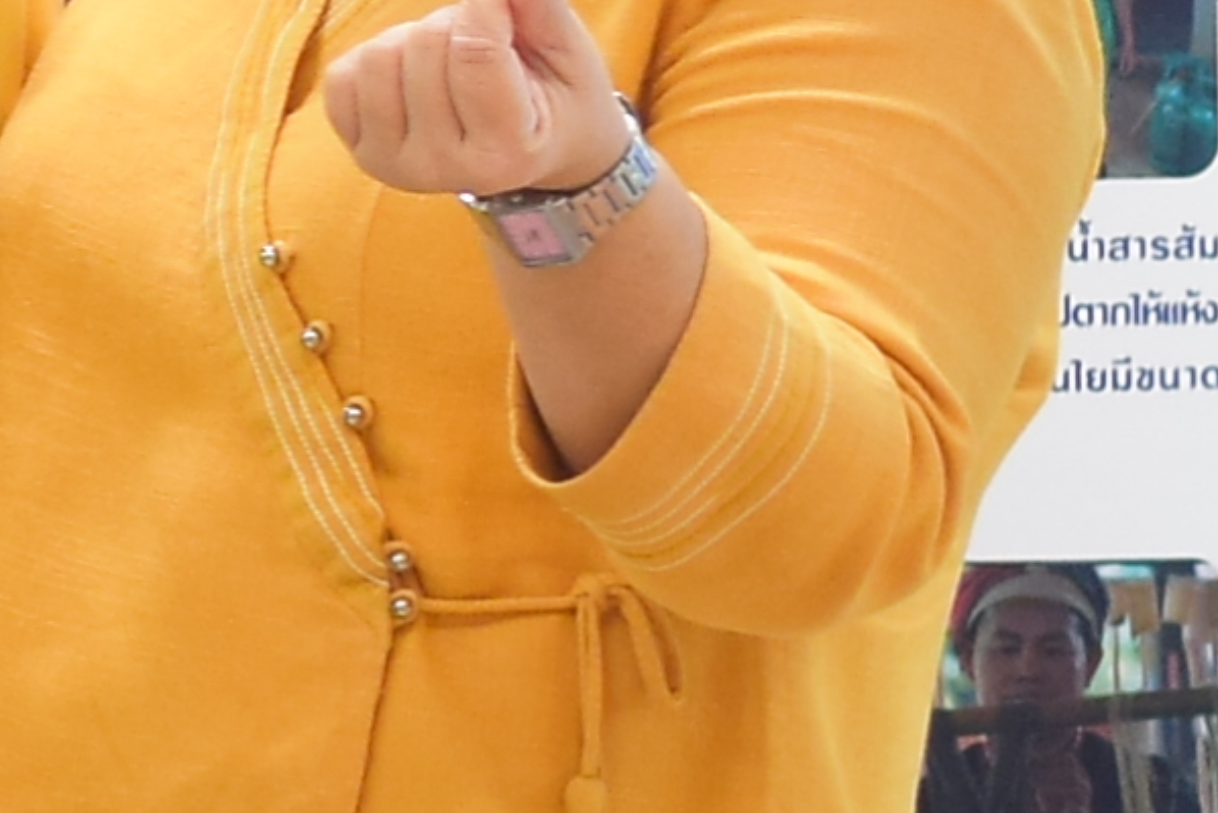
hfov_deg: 3.5
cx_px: -3179
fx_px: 19085
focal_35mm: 564
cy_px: 26
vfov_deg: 2.4
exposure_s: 1/100
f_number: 3.5
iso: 800
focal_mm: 50
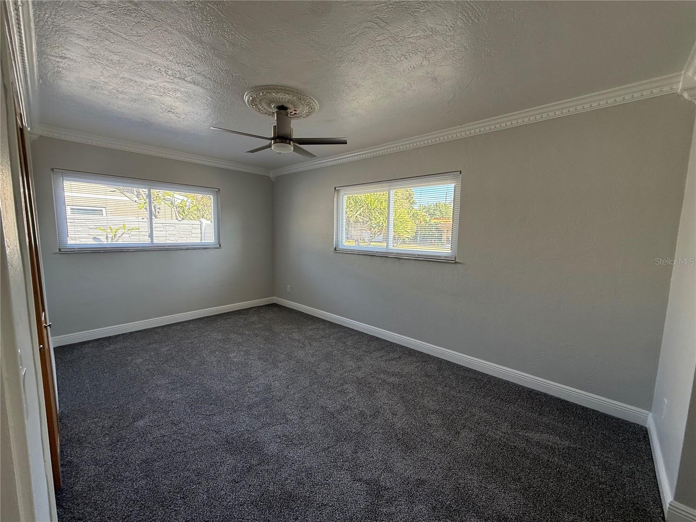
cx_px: 348
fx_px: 281
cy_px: 261
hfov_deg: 102.1
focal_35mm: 14
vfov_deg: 85.7
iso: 64
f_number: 2.2
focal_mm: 2.22
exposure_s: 1/99
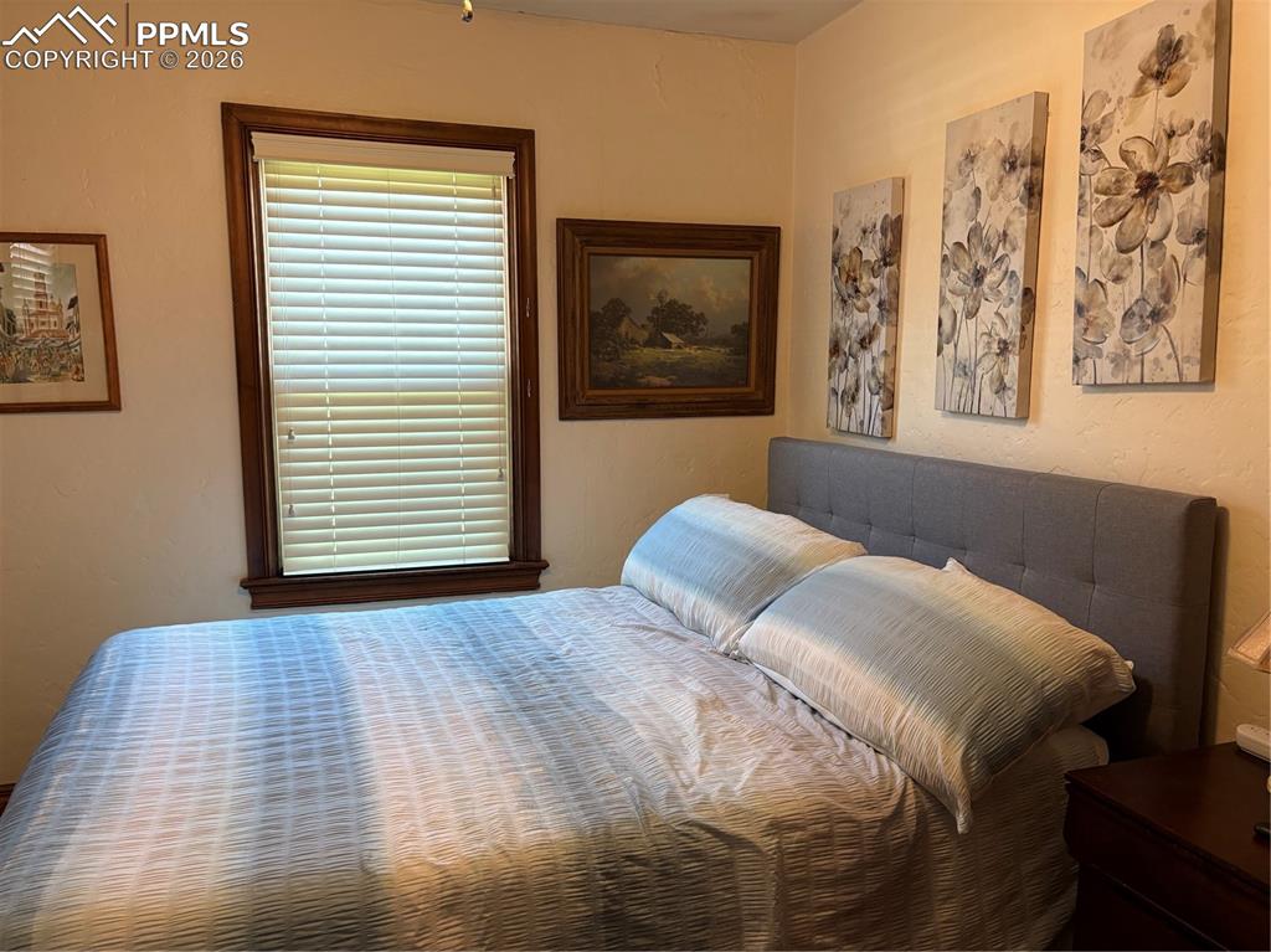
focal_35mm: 26
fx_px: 954
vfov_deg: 53.0
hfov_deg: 67.3
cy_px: 476
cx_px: 636
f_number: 1.6
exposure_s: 1/60
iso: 160
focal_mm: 5.96
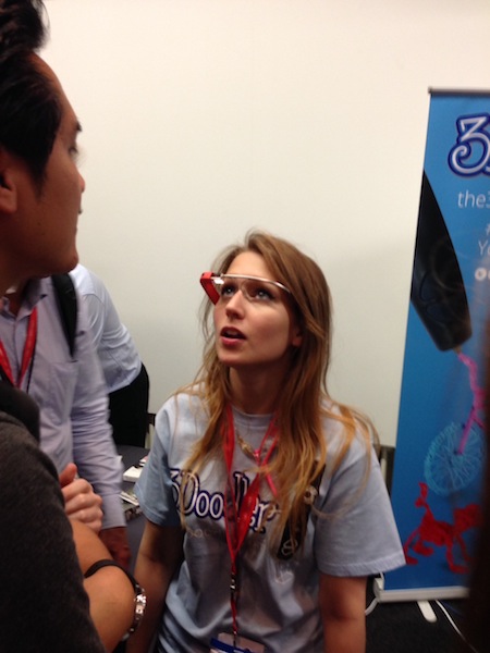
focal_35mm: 33
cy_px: 326
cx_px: 245
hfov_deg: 42.9
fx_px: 623
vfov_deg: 55.4
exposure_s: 1/20
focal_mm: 4.12
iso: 100
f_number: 2.4
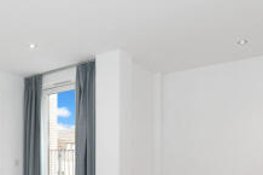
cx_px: 37
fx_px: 255
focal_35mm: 35
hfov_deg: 49.8
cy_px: 156
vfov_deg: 35.6
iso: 200
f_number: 5
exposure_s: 1/30
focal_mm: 16
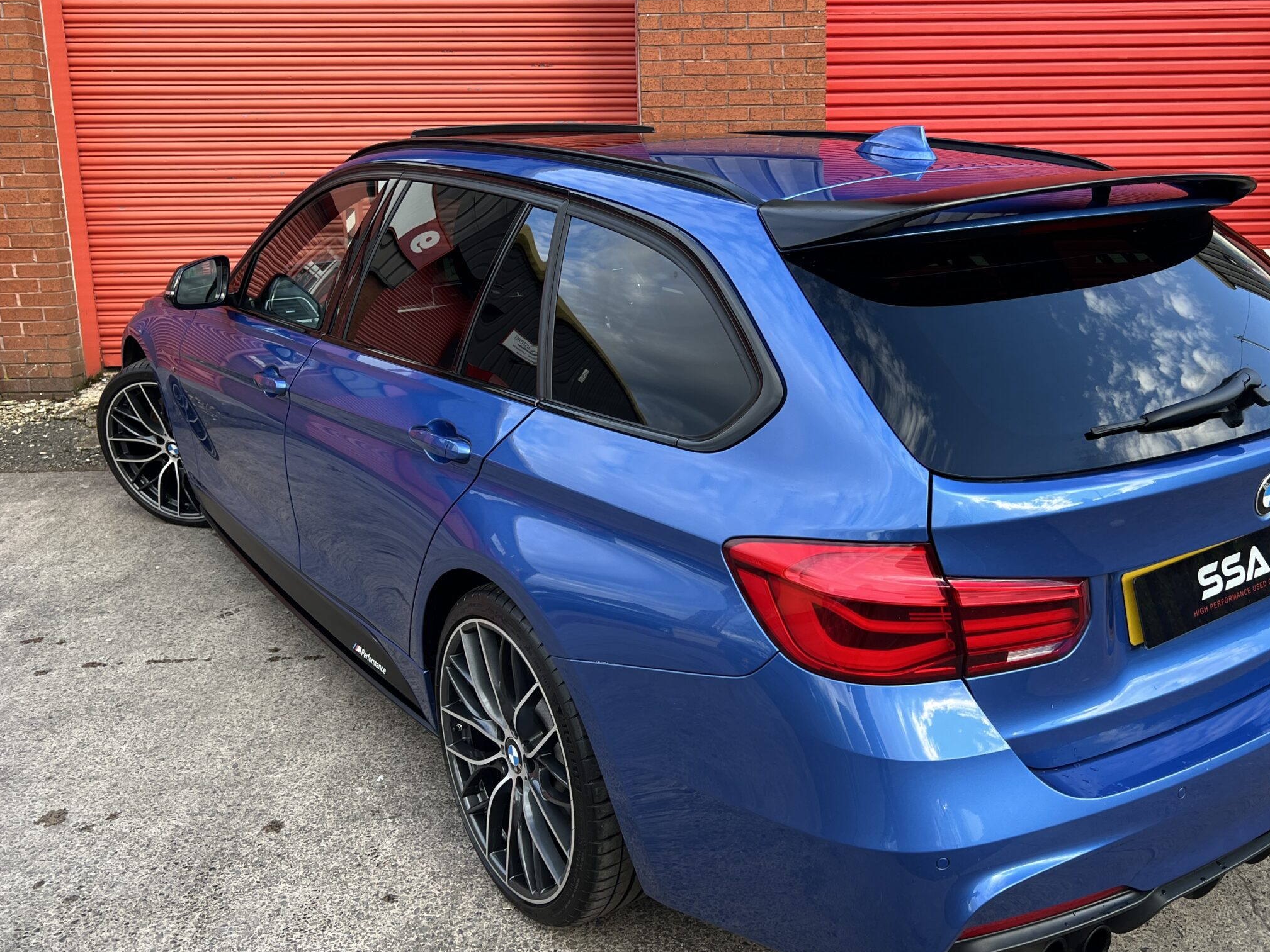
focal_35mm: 33
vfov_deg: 42.9
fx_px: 1211
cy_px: 444
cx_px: 694
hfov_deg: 55.3
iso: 40
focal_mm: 5.7
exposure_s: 1/210
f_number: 1.5
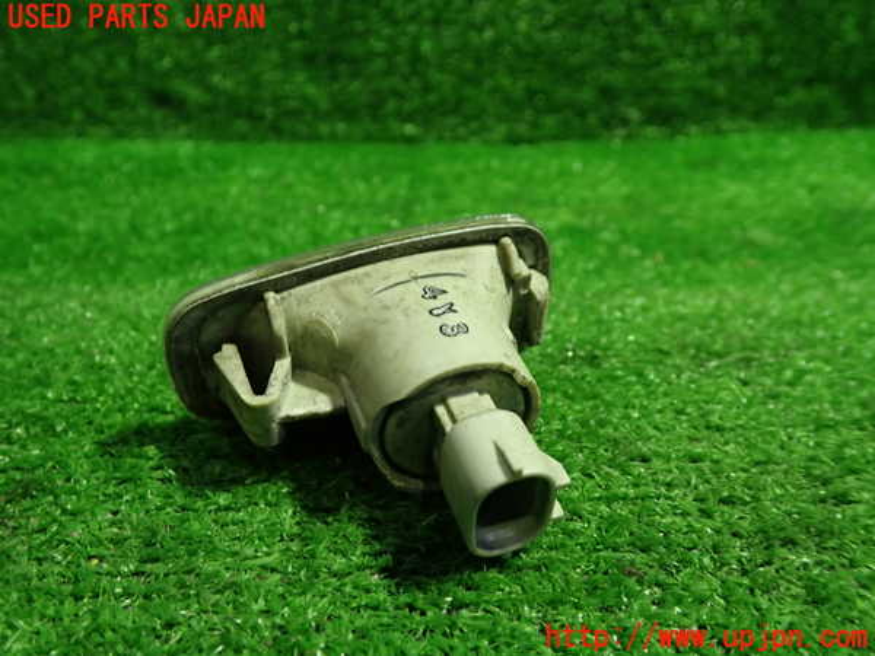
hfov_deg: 60.0
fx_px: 758
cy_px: 328
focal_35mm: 30
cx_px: 438
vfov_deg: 46.8
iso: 250
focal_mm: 5.4
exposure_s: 1/30
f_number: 2.3
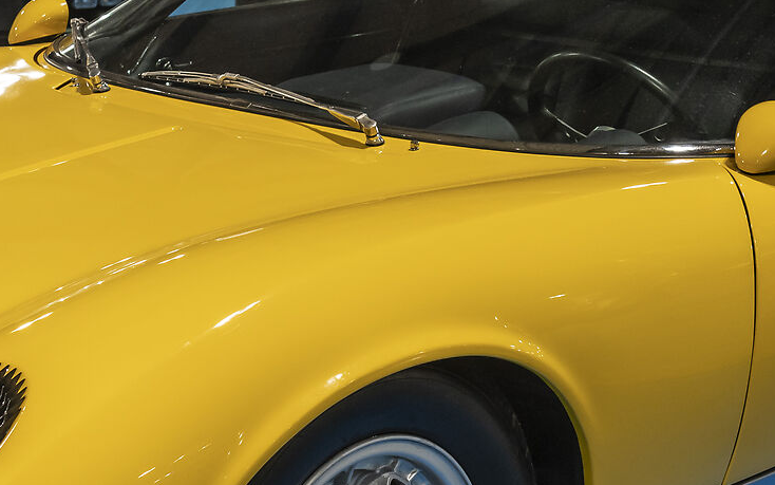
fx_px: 2324
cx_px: 273
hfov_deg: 18.9
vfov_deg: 11.9
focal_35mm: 110
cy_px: 252
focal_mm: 33
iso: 1000
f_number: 5.6
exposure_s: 1/40
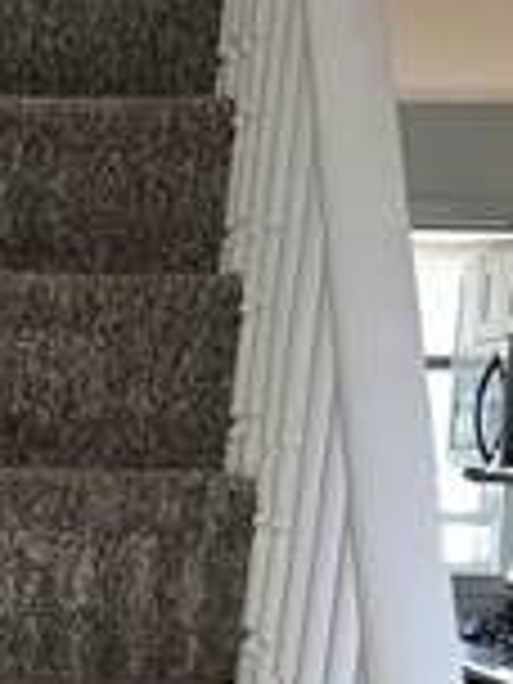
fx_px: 2292
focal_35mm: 116
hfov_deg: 12.5
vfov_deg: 15.6
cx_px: -90
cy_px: 1030
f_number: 1.8
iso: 400
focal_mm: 5.4
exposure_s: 1/120
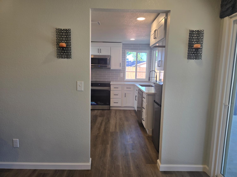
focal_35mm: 23
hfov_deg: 73.9
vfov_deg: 58.9
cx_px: 118
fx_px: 157
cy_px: 88
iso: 40
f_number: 1.7
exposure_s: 1/120
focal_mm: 6.3
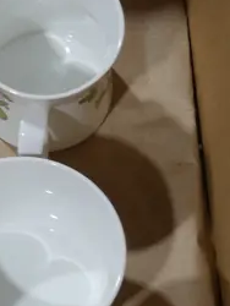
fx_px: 1159
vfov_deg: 15.0
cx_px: -234
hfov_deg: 10.4
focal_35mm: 131
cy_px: 147
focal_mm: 16
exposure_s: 1/80
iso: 200
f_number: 3.6
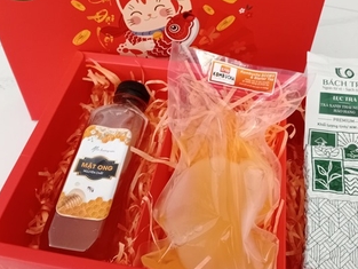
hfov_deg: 43.6
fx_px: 445
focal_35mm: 43
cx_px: 213
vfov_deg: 33.5
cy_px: 109
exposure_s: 1/33.3
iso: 565
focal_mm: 4.04
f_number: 1.8
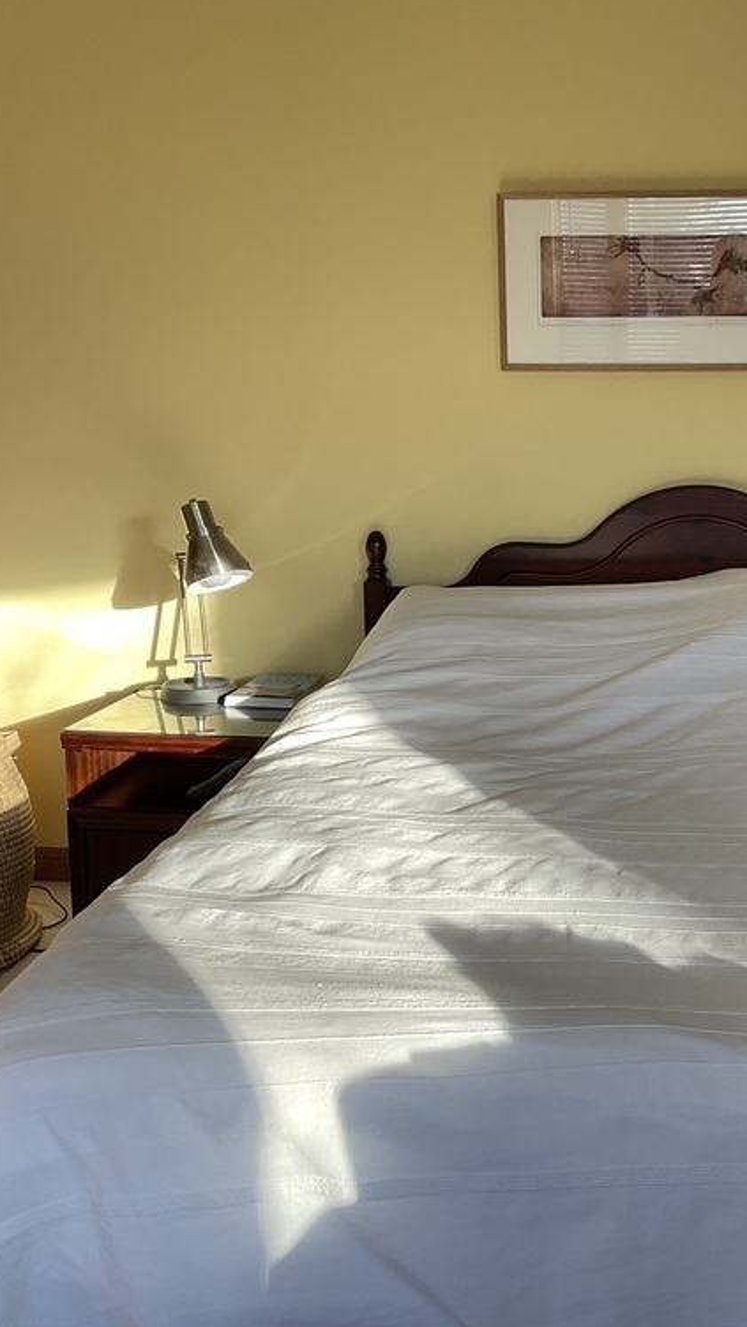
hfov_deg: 27.1
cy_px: 669
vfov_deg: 47.4
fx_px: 1514
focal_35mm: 43
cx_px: 609
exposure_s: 1/100
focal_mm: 3
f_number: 1.8
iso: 20
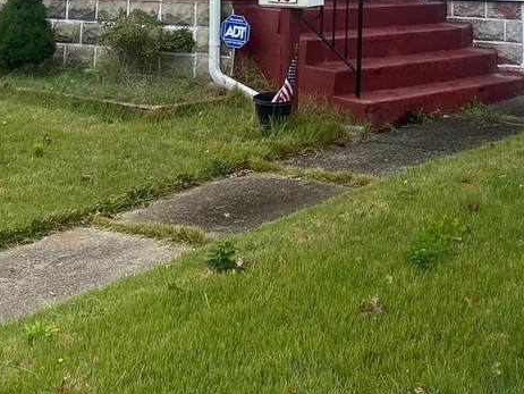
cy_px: -141
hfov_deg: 26.1
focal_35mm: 72
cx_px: 480
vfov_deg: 18.8
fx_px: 1090
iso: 32
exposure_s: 1/2410
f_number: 1.8
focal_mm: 4.25
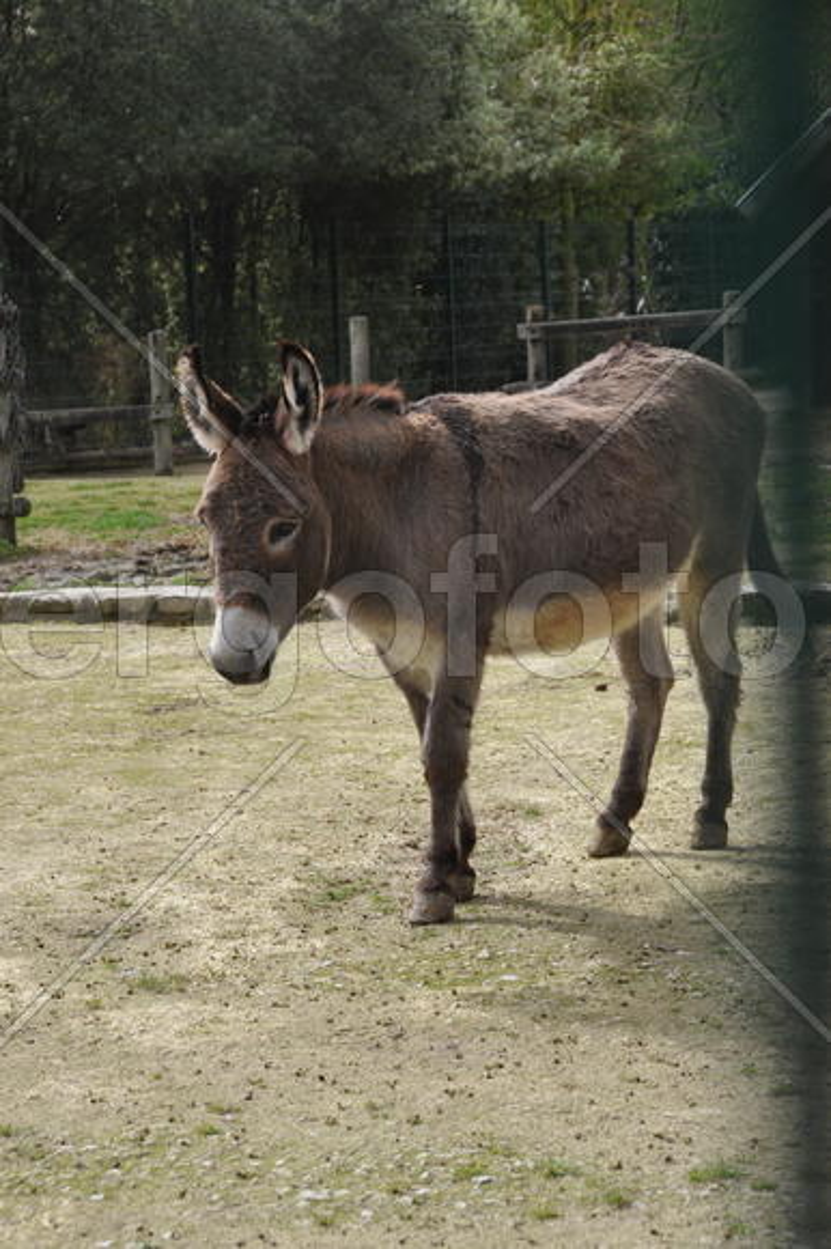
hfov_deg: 13.0
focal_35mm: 105
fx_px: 3640
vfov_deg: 19.5
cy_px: 624
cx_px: 416
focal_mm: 70
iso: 640
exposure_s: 1/1250
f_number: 9
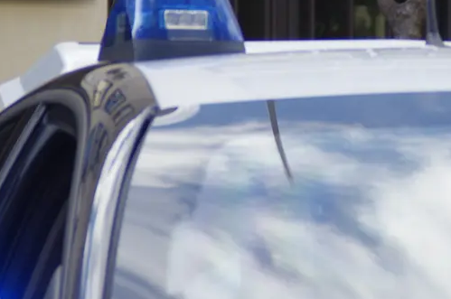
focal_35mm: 655
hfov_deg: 3.2
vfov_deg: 2.1
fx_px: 8192
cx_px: 288
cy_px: 12
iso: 400
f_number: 10
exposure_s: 1/200
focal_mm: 148
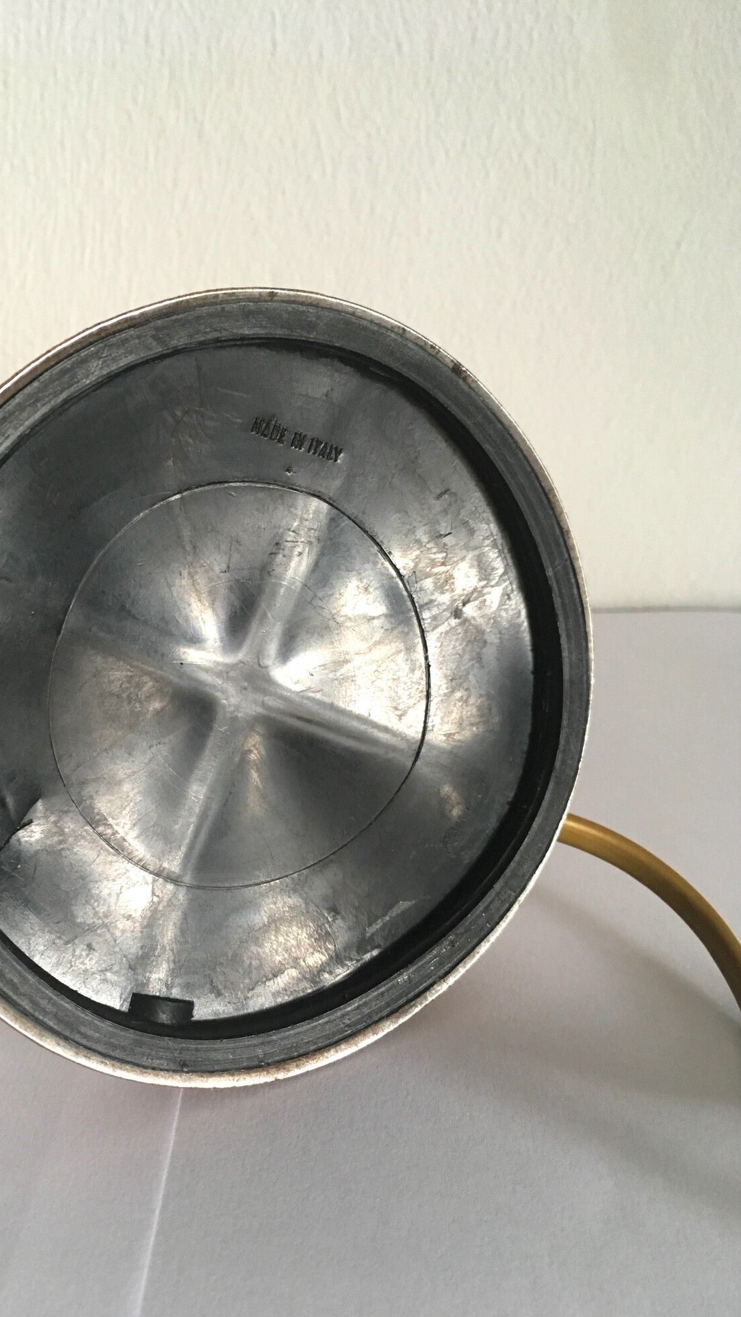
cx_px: 251
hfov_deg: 36.3
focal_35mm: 32
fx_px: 1118
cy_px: 664
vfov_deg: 61.0
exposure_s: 1/33
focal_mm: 4.15
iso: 160
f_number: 2.2
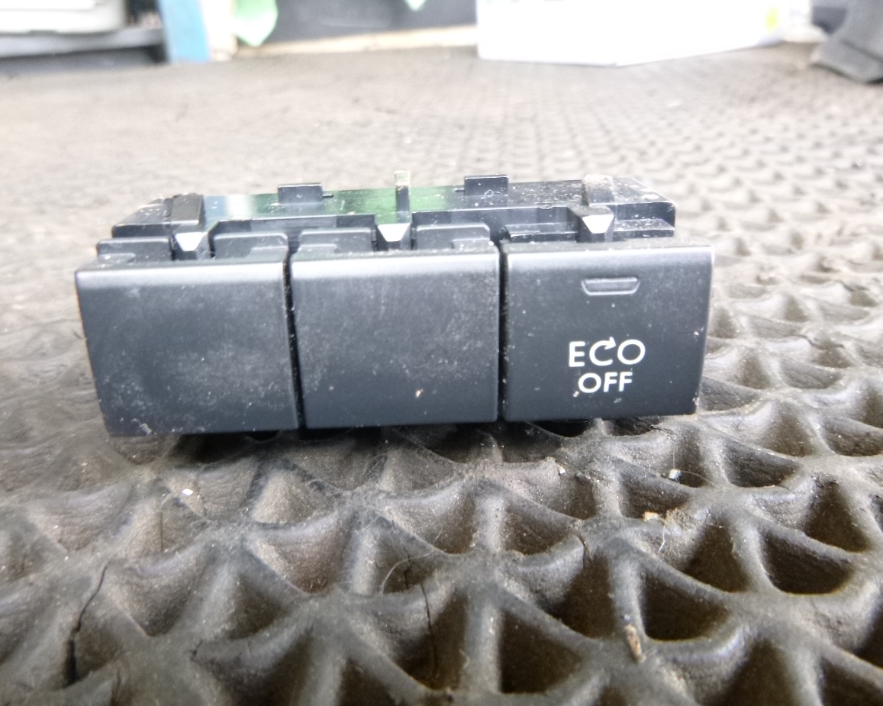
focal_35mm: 27
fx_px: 705
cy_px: 355
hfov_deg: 64.0
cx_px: 401
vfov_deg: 53.2
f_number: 3.9
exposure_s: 1/5
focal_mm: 4.5
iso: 400
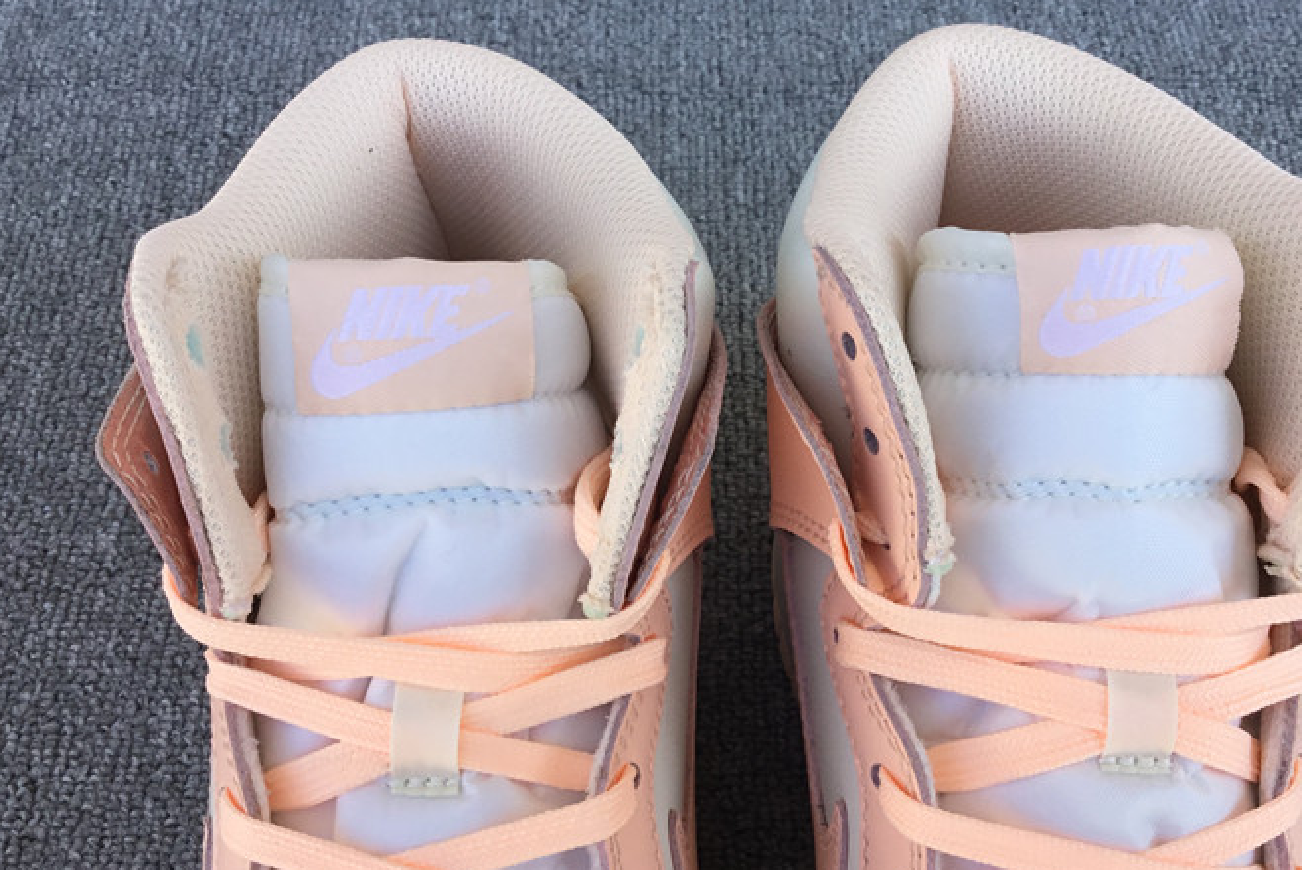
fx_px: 1592
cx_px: 692
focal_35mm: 44
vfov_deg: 30.5
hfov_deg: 44.5
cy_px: 410
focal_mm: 3.3
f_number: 2.4
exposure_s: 1/290
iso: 25
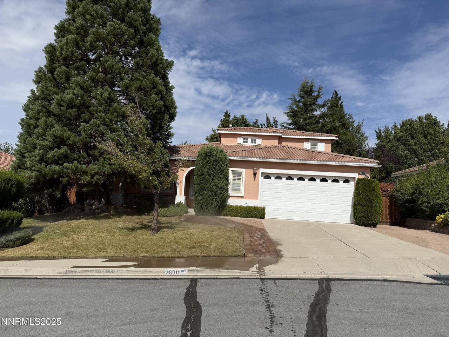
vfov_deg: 56.8
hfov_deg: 71.6
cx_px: 224
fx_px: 311
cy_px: 168
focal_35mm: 24
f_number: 1.78
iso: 80
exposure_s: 1/9091
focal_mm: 6.76
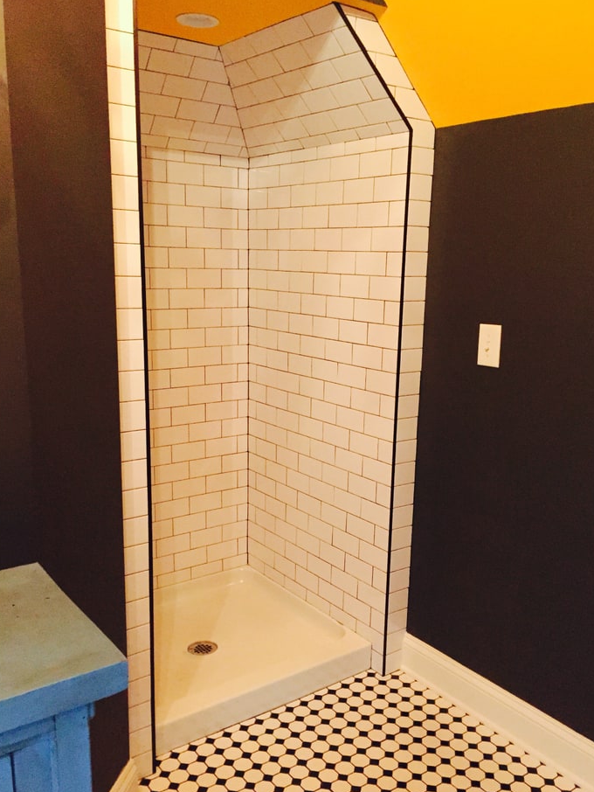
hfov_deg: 44.2
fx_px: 732
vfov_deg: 56.8
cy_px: 420
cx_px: 314
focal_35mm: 32
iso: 400
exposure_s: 1/15
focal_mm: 4.15
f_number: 2.2
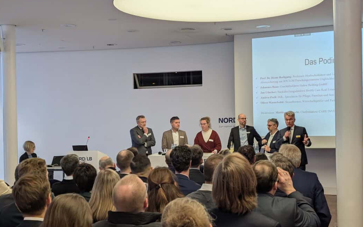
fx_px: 524
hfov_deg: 38.2
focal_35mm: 53
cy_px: 135
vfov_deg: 24.4
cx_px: 183
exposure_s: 1/63
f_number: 1.7
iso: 77
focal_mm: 6.9
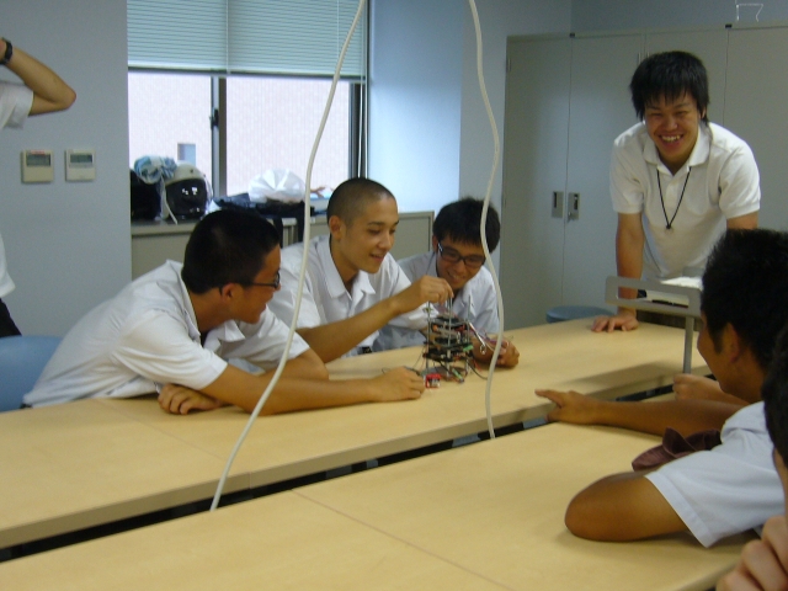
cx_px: 394
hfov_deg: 42.1
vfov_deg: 32.2
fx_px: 1024
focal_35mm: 45
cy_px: 296
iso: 100
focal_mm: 5.8
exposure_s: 1/20
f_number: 2.8
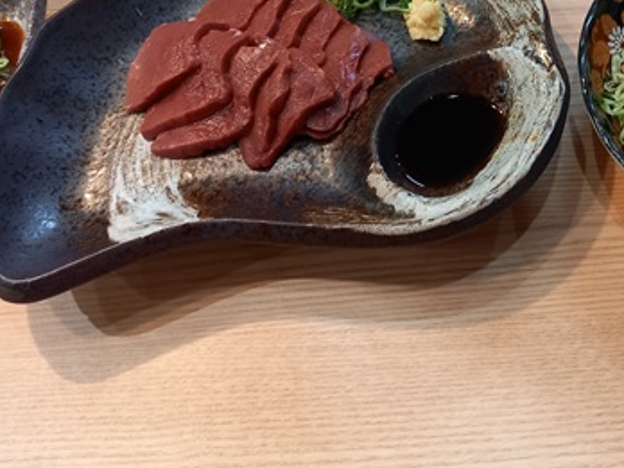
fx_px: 829
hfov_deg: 39.5
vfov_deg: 30.9
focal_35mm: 46
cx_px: 507
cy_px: 109
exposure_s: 1/30
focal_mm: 4.65
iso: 320
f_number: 1.8
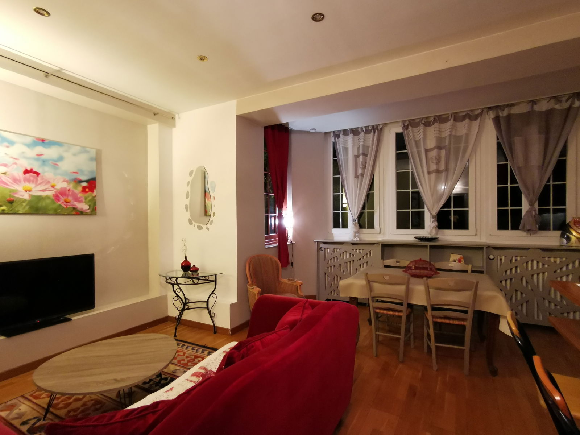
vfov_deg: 74.7
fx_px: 285
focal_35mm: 17
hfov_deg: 91.0
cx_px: 290
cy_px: 218
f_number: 2.2
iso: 1250
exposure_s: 1/16.7
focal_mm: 2.35
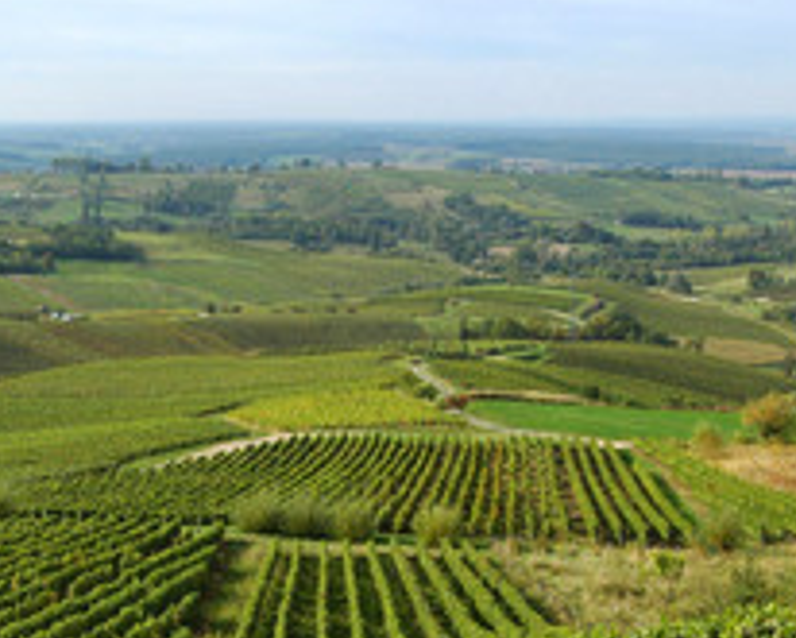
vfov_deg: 22.0
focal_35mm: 69
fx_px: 1626
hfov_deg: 27.4
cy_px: 452
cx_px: 299
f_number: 8
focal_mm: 24
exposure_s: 1/250
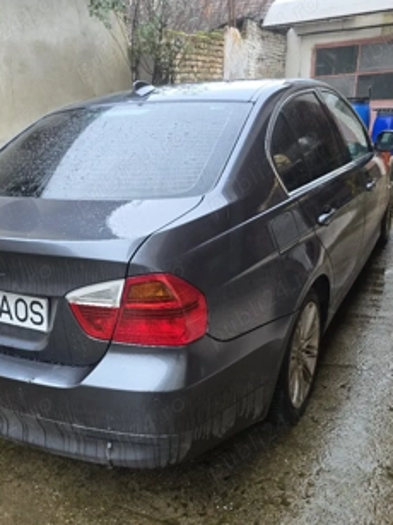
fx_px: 454
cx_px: 164
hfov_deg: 46.6
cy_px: 325
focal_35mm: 30
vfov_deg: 59.3
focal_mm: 6.3
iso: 160
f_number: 1.7
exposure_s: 1/101
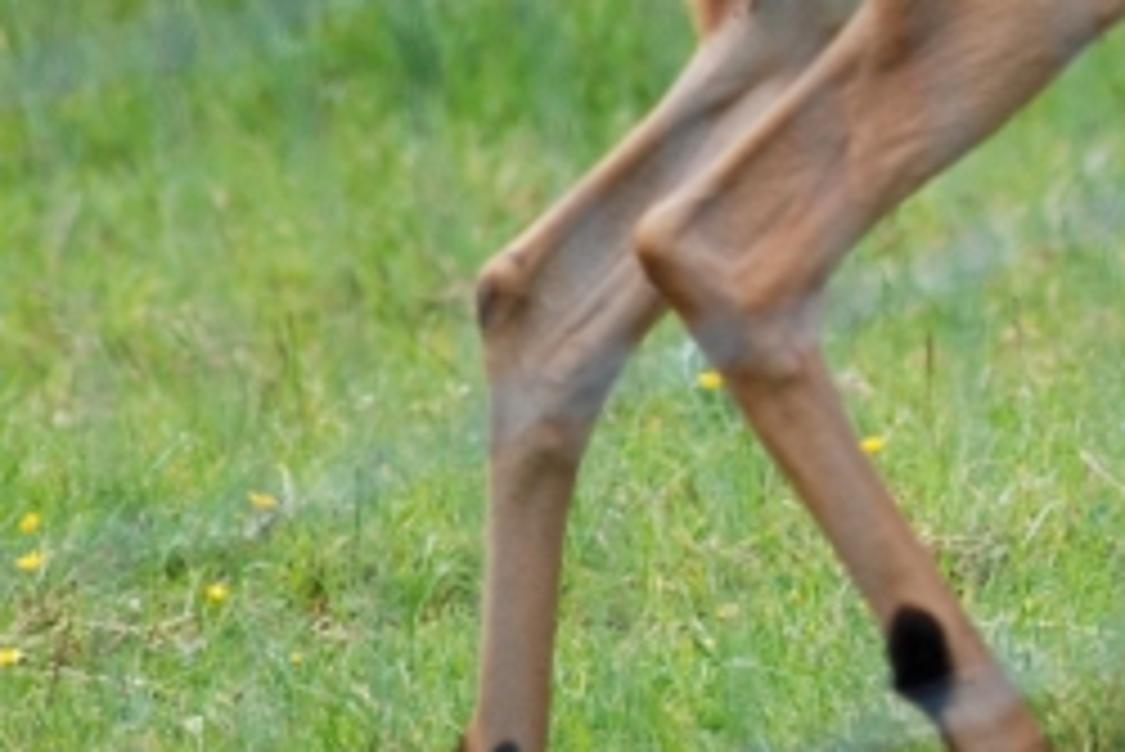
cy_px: -376
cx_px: 1436
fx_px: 37490
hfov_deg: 1.7
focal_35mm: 1199
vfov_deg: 1.1
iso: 180
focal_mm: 195
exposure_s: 1/500
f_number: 5
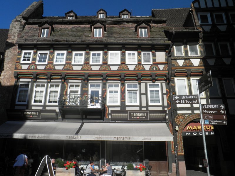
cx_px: 118
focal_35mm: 28
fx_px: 190
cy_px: 88
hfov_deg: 63.4
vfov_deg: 49.7
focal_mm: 5
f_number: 8.3
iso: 64
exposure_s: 1/200
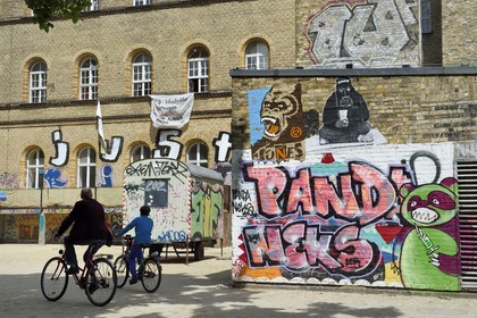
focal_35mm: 42
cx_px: 238
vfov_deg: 31.9
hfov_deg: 46.4
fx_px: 556
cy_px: 159
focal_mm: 42
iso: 200
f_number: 11
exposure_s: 1/320
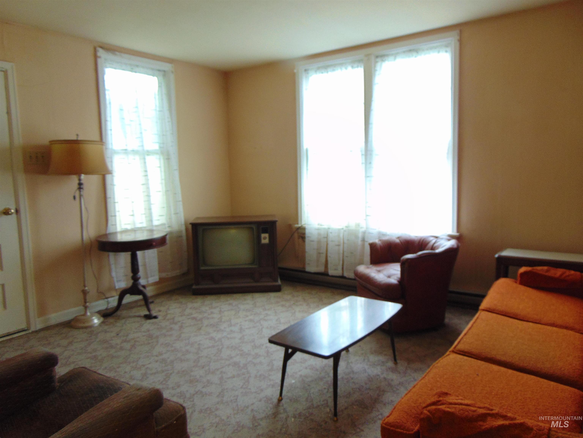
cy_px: 219
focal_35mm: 25
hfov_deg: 69.4
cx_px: 292
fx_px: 421
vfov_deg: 54.9
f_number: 3
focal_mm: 4.5
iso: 100
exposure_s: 1/30
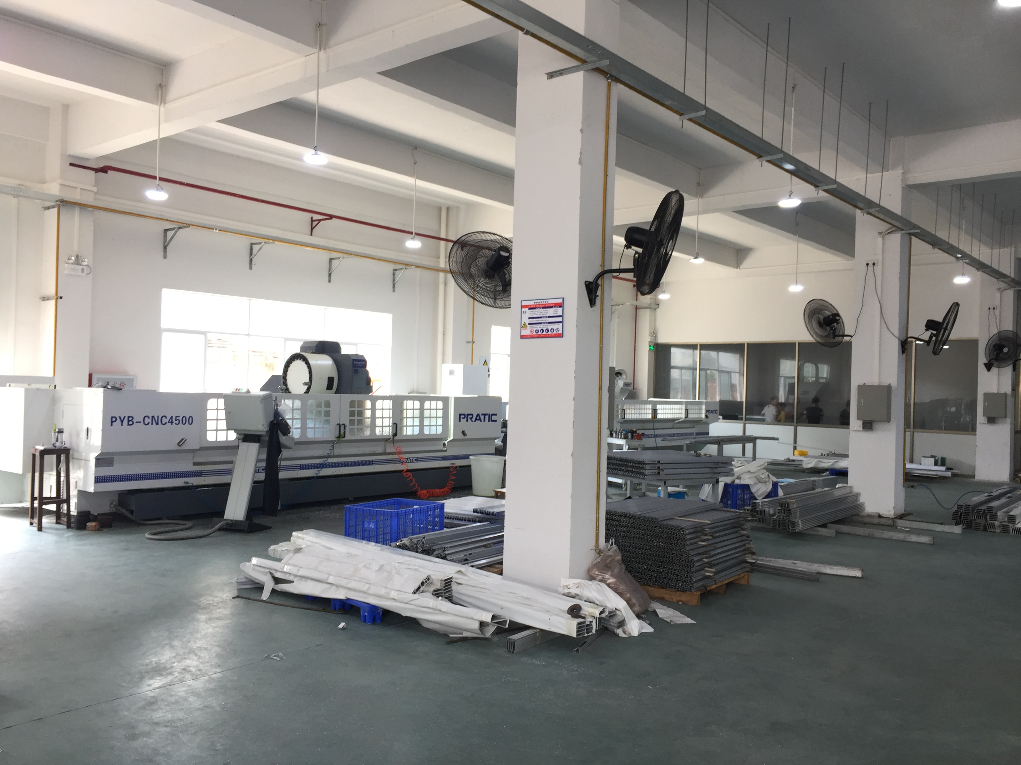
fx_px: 855
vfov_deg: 48.2
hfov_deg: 61.7
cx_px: 510
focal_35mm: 29
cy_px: 382
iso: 40
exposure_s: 1/50
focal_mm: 4.15
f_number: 2.2
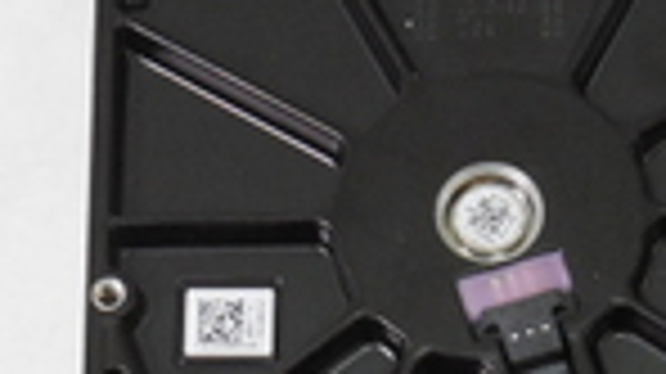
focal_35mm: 185
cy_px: 455
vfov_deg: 6.5
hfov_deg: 11.6
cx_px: 504
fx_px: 3265
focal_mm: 11.3
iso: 800
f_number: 5.6
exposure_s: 1/40
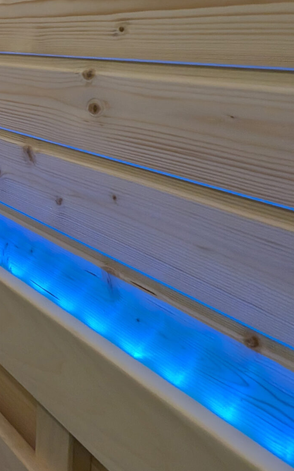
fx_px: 410
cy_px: 63
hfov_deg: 23.0
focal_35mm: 32
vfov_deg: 53.5
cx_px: -224
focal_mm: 1.95
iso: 103
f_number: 2.2
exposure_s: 1/23.8
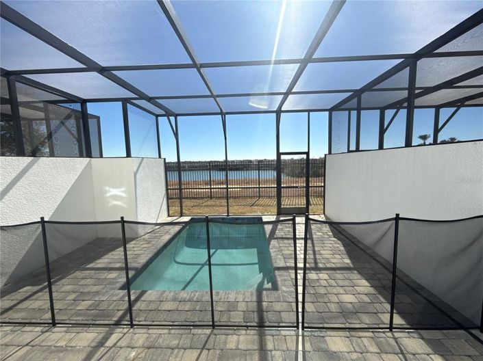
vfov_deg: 85.6
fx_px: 195
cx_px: 242
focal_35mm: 14
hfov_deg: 102.1
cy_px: 180
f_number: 2.2
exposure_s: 1/1848
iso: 50
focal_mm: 2.22
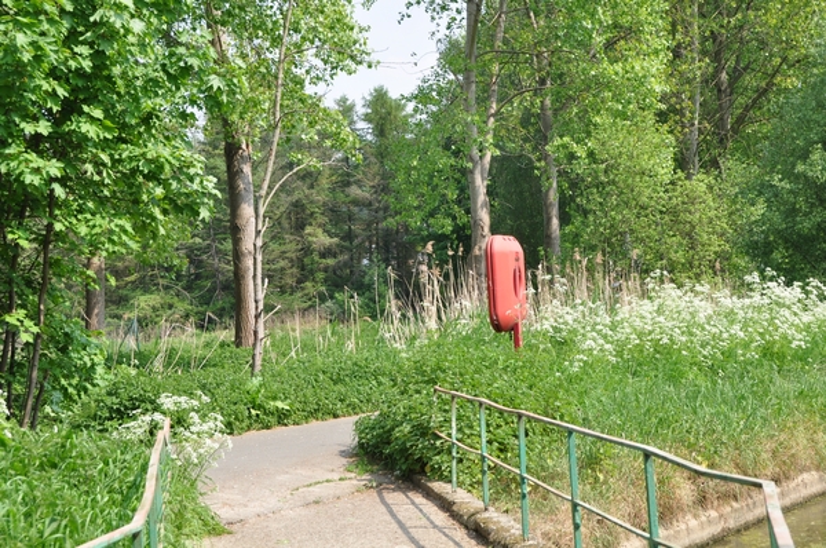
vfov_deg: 19.7
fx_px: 1581
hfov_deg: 29.3
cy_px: 274
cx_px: 413
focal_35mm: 69
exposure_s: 1/200
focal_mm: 46
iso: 200
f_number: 10
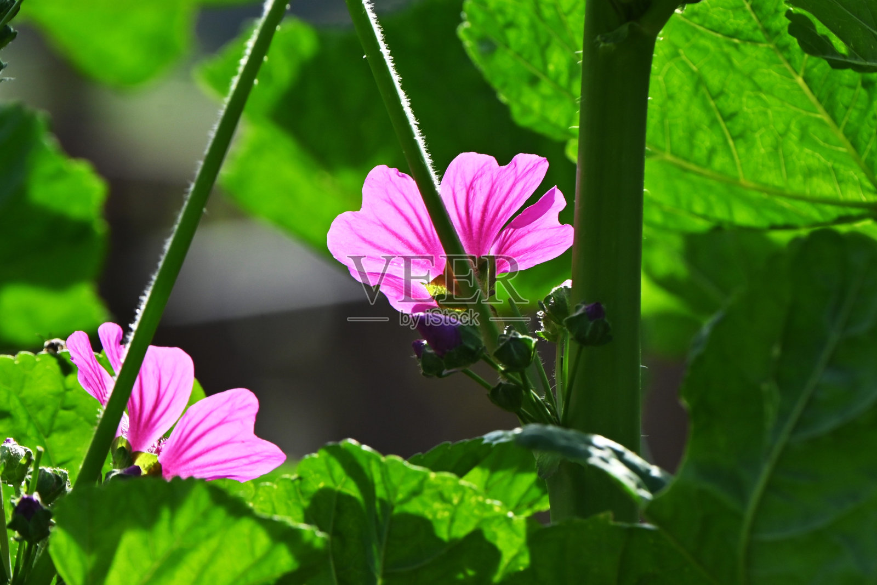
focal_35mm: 315
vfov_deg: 4.4
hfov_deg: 6.5
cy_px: 292
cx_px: 438
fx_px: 7674
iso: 200
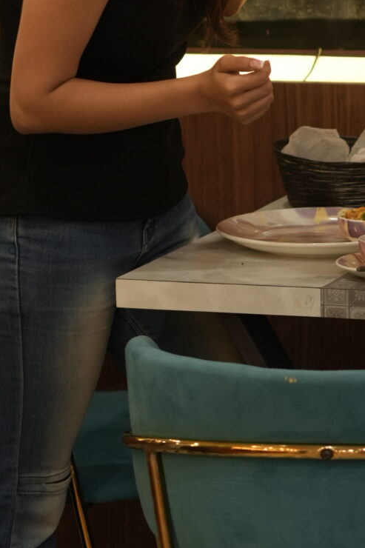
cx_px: 371
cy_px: -244
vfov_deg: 11.4
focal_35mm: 173
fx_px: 2632
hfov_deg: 7.9
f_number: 2.8
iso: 640
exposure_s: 1/100
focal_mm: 50
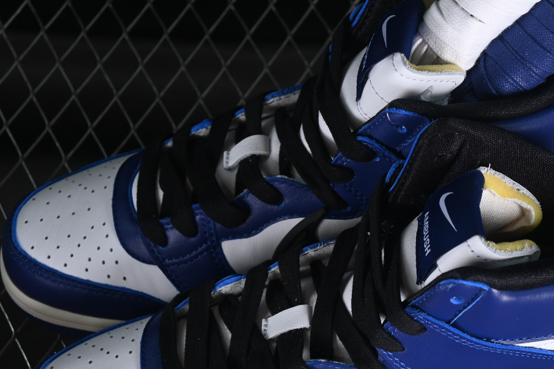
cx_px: 325
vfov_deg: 11.3
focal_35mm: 121
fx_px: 1862
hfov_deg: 16.9
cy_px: 255
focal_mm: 50
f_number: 6.3
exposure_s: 1/60
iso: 160
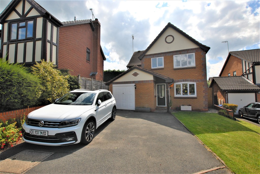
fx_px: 108
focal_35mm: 15
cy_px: 87
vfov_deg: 77.5
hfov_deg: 100.3
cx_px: 130
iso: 200
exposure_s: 1/500
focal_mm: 10
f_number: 8
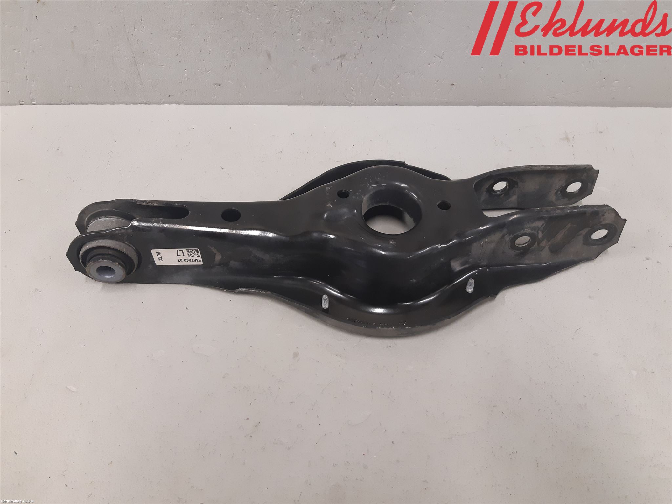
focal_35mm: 26
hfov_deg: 67.3
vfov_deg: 53.1
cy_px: 252
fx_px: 505
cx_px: 336
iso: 200
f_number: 1.7
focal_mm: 3.93
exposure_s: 1/50
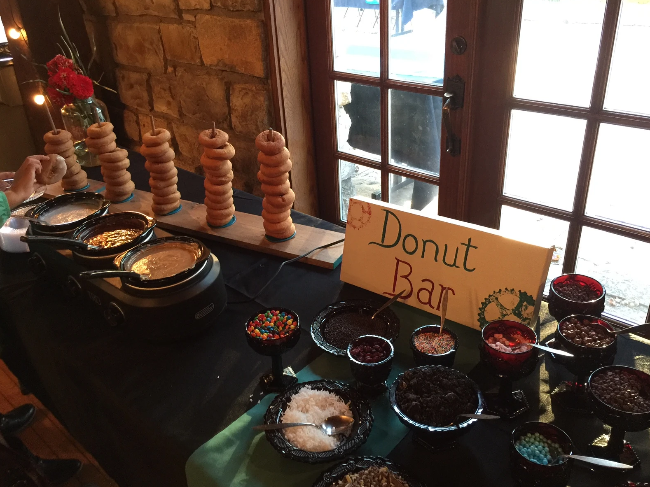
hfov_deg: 60.0
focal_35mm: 30
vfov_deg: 46.8
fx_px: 563
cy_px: 243
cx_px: 318
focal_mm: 4.15
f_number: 2.2
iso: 125
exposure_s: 1/10
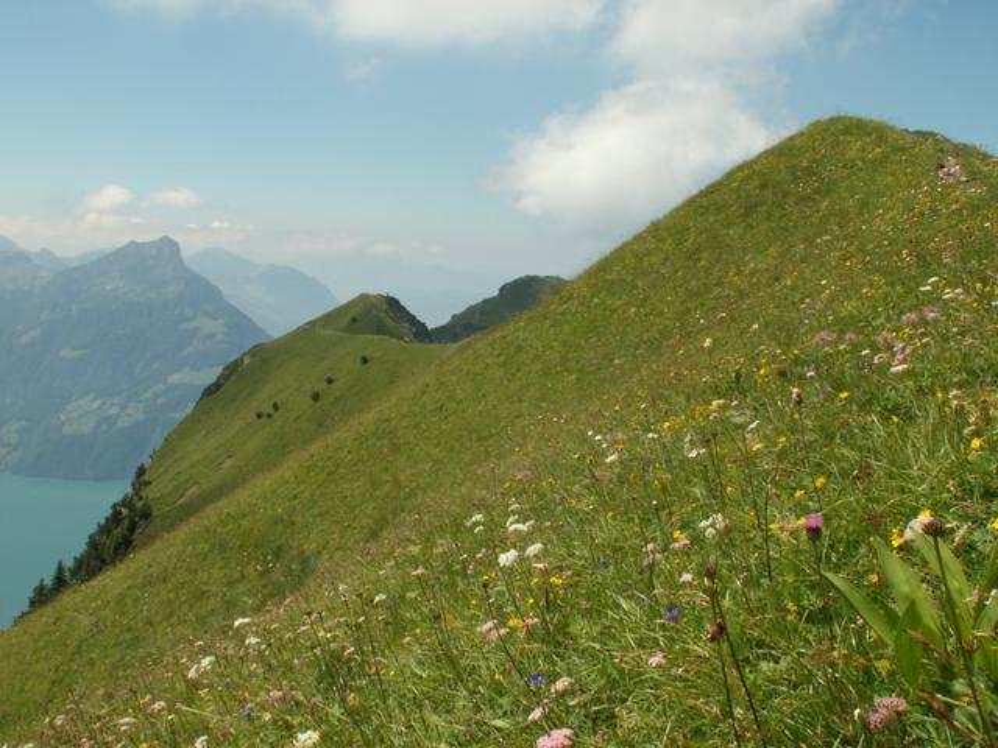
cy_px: 374
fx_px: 1009
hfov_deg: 52.6
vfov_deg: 40.7
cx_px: 499
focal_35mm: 35
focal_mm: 5.86
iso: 50
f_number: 8
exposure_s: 1/160
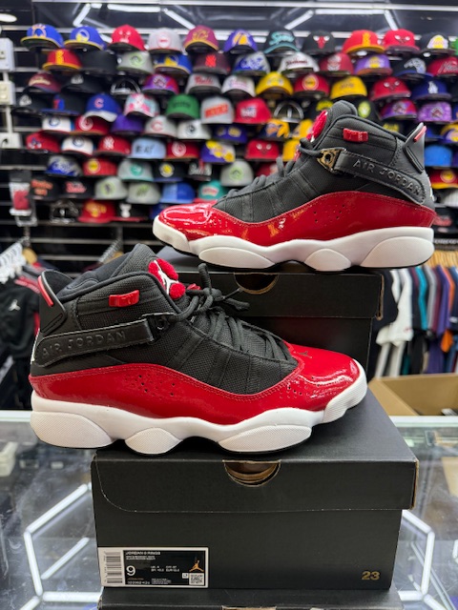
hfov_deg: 56.8
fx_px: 423
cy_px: 305
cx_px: 229
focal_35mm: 24
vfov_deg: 71.6
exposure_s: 1/100
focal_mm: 6.76
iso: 160
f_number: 1.78
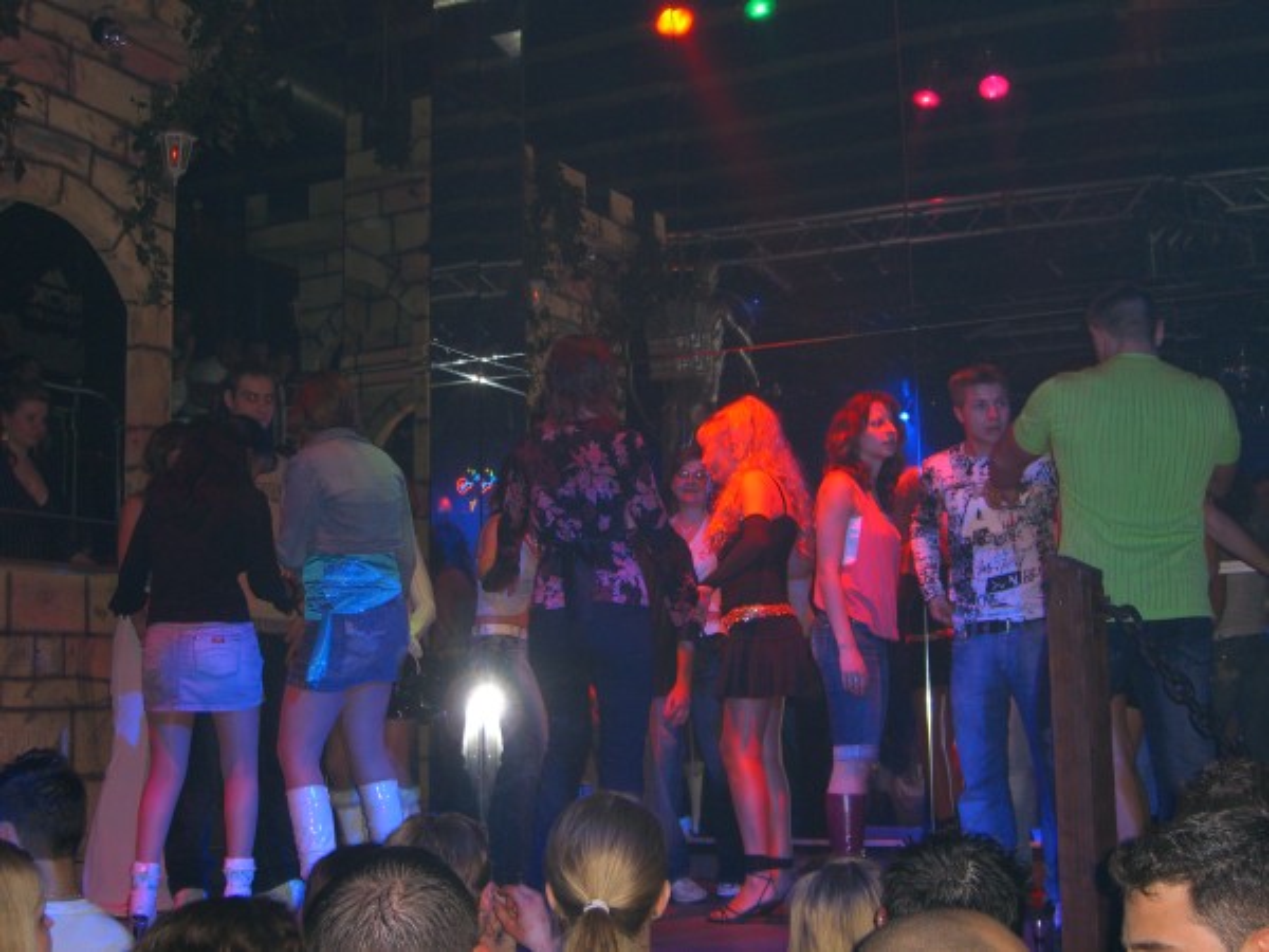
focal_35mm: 46
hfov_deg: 41.2
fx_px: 1686
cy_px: 476
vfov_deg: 31.5
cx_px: 634
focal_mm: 9.5
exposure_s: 1/60
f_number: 3.1
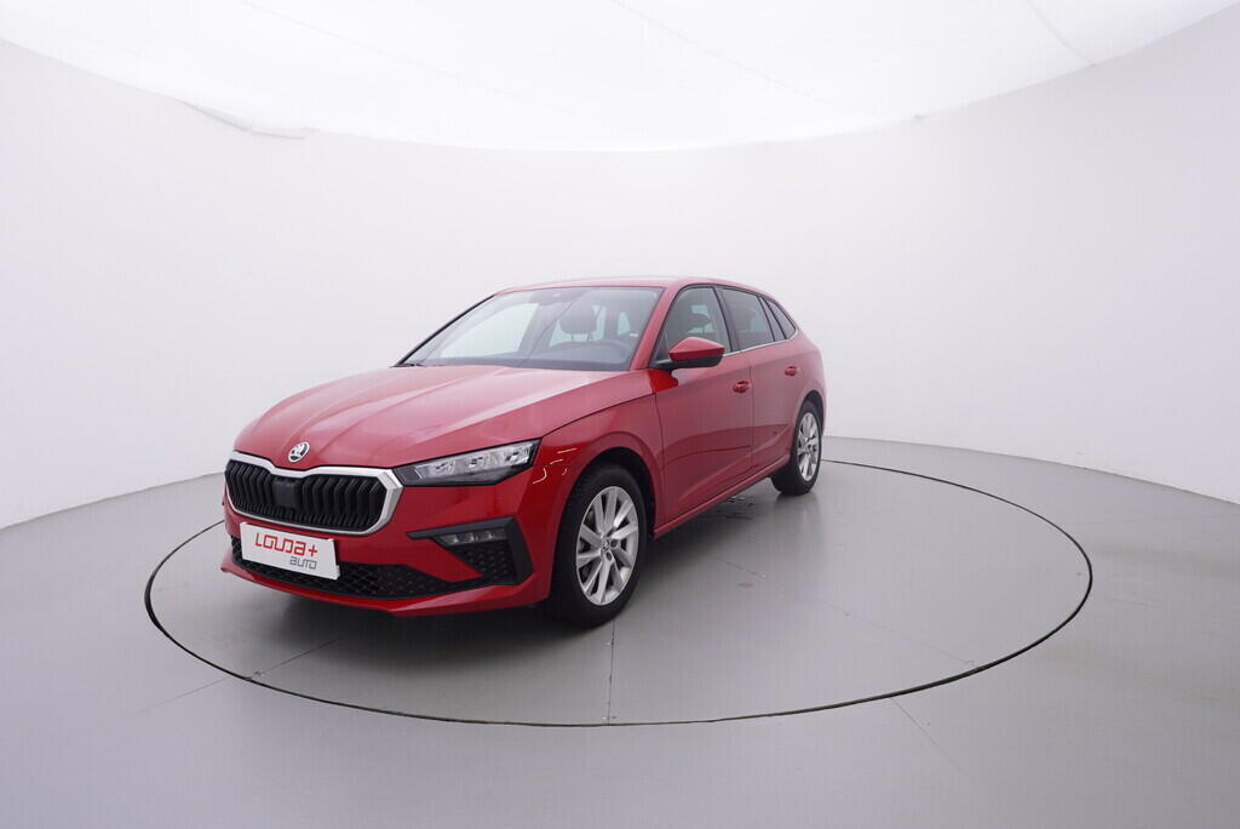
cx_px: 620
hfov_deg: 77.3
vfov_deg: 56.2
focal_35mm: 22
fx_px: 775
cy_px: 414
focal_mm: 15
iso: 200
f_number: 5
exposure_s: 1/80
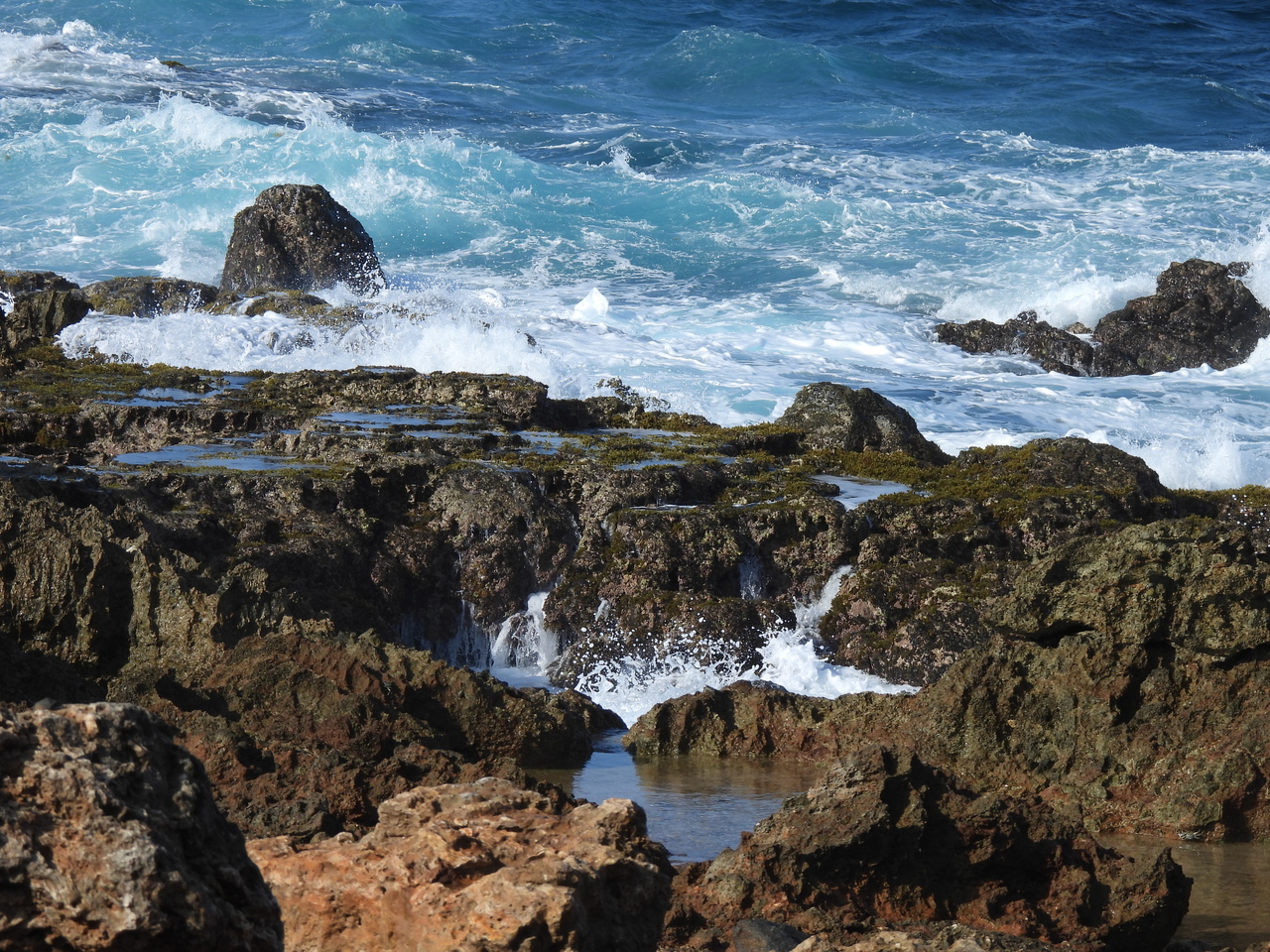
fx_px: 11006
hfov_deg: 6.6
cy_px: 476
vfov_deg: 5.0
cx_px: 635
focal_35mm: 300
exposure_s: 1/800
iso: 100
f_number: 5
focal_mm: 53.5
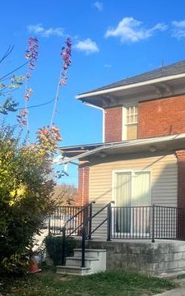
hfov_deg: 23.8
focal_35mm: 51
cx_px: 203
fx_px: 411
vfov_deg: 38.8
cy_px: 213
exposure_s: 1/1838
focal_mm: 5.7
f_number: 1.5
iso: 50
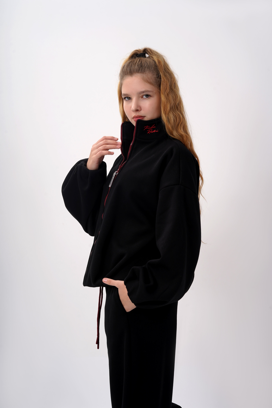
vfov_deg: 39.6
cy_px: 204
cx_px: 136
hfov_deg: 27.0
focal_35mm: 50
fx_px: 567
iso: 100
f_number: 10
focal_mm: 50
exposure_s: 1/160
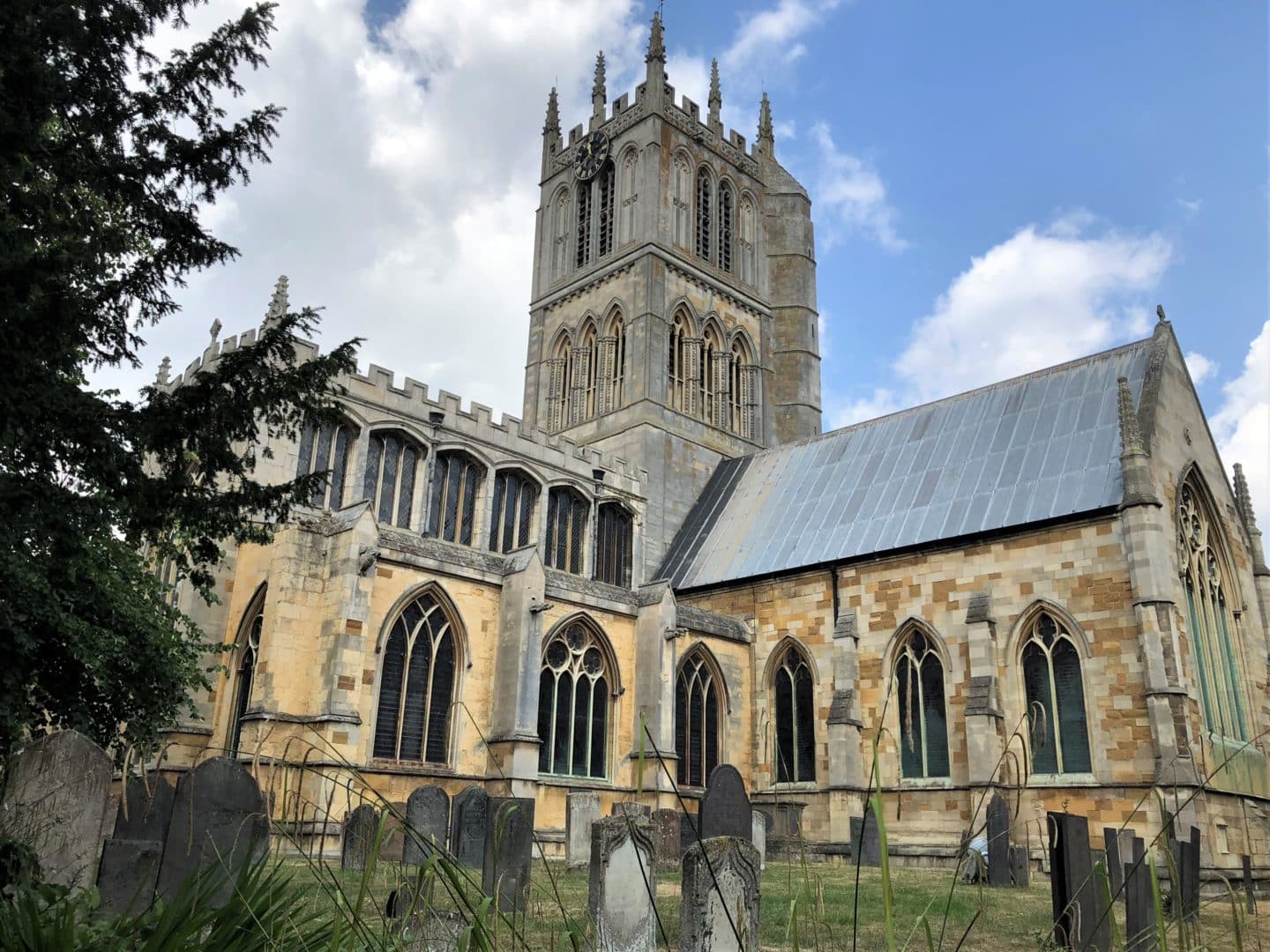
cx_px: 635
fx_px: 1027
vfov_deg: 49.7
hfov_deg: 63.4
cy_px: 476
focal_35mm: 28
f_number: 1.8
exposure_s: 1/1779
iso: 20
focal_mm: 3.99
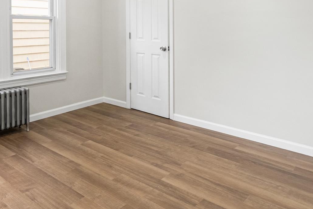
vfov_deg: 40.6
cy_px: 25
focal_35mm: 30
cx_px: 77
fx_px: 261
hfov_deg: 58.6
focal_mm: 10
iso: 500
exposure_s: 1/320
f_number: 8
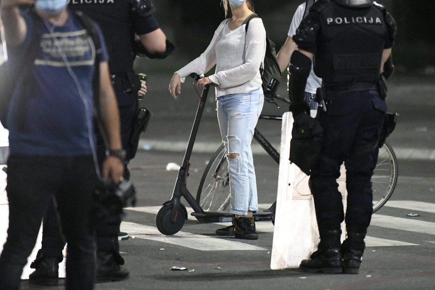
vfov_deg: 5.1
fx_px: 3274
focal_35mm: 271
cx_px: 264
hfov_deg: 7.6
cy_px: 95
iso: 16000
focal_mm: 200
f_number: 2.8
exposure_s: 1/320
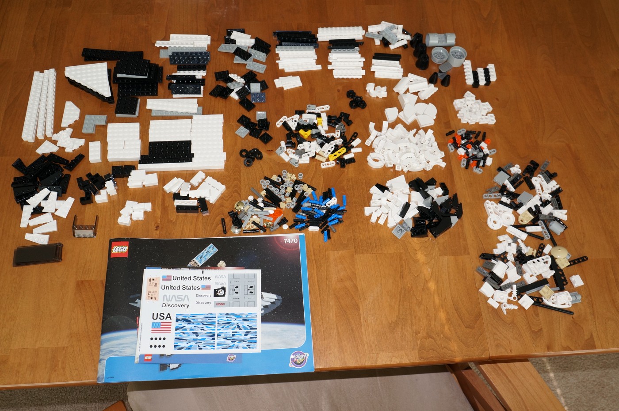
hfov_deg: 59.5
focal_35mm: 32
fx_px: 541
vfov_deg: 41.6
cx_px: 310
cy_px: 206
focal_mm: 21
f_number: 8
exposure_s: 1/60
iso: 400
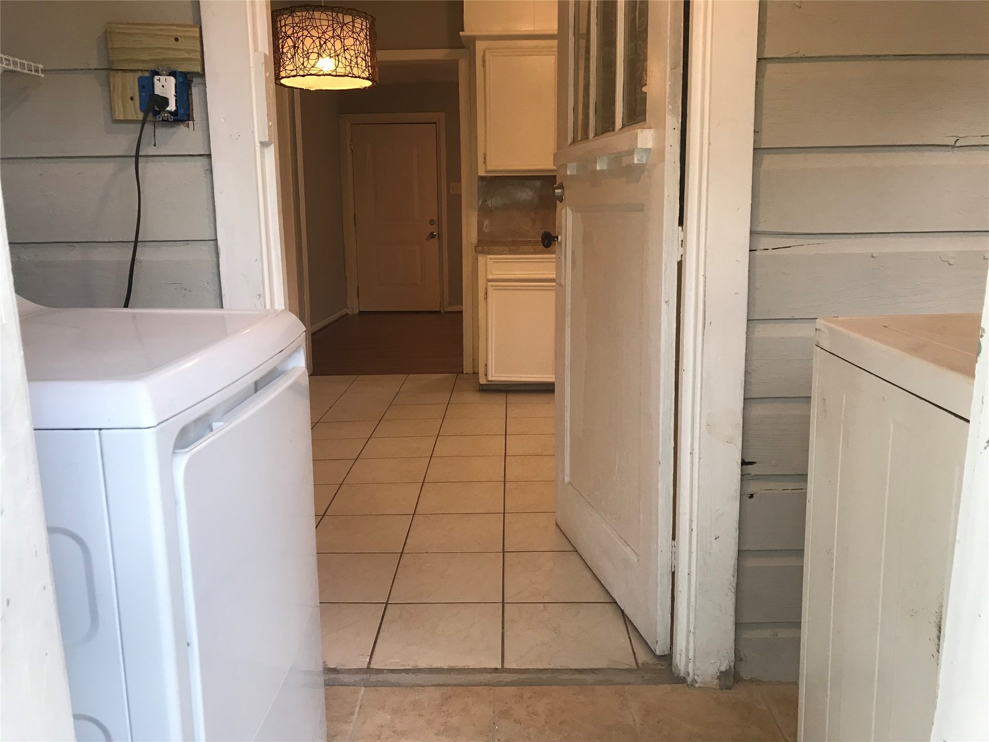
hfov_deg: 63.4
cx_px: 494
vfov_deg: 49.7
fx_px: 800
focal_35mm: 28
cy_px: 371
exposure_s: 1/40
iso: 20
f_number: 1.8
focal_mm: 3.99
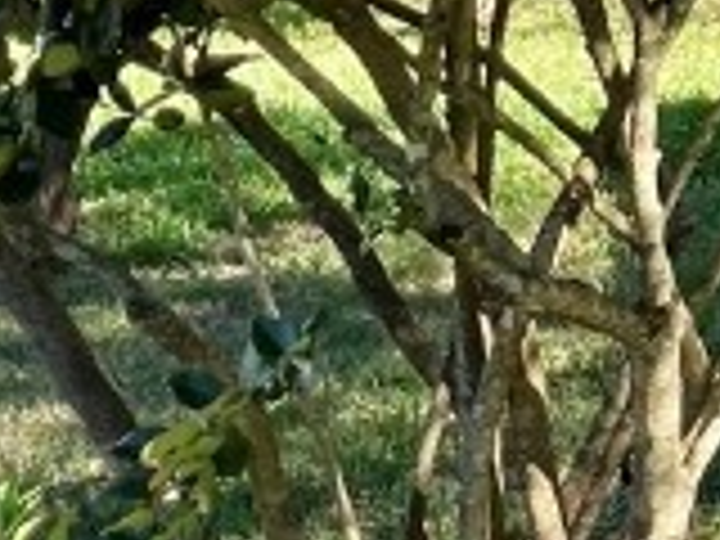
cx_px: 1836
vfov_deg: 17.3
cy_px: -32
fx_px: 1726
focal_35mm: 83
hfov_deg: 13.9
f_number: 1.8
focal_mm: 1.57
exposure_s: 1/178
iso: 32
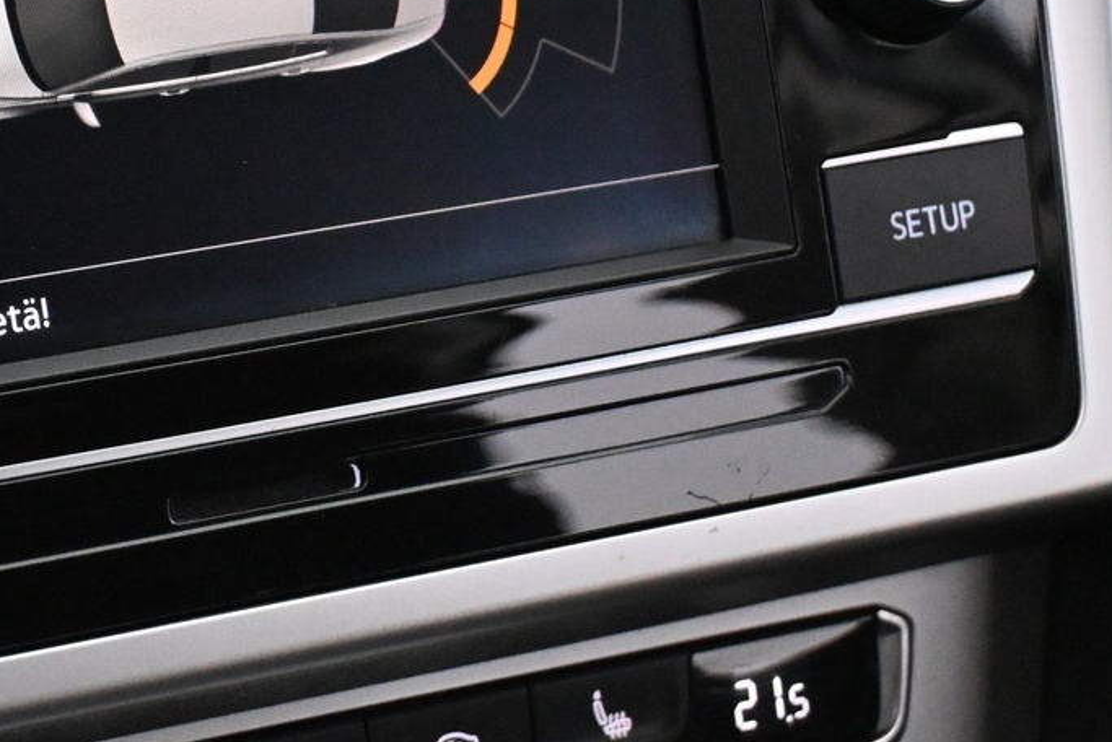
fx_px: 3955
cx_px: 29
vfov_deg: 10.6
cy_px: -5
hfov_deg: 15.7
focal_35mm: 128
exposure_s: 1/60
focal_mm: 36
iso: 7200
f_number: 5.3
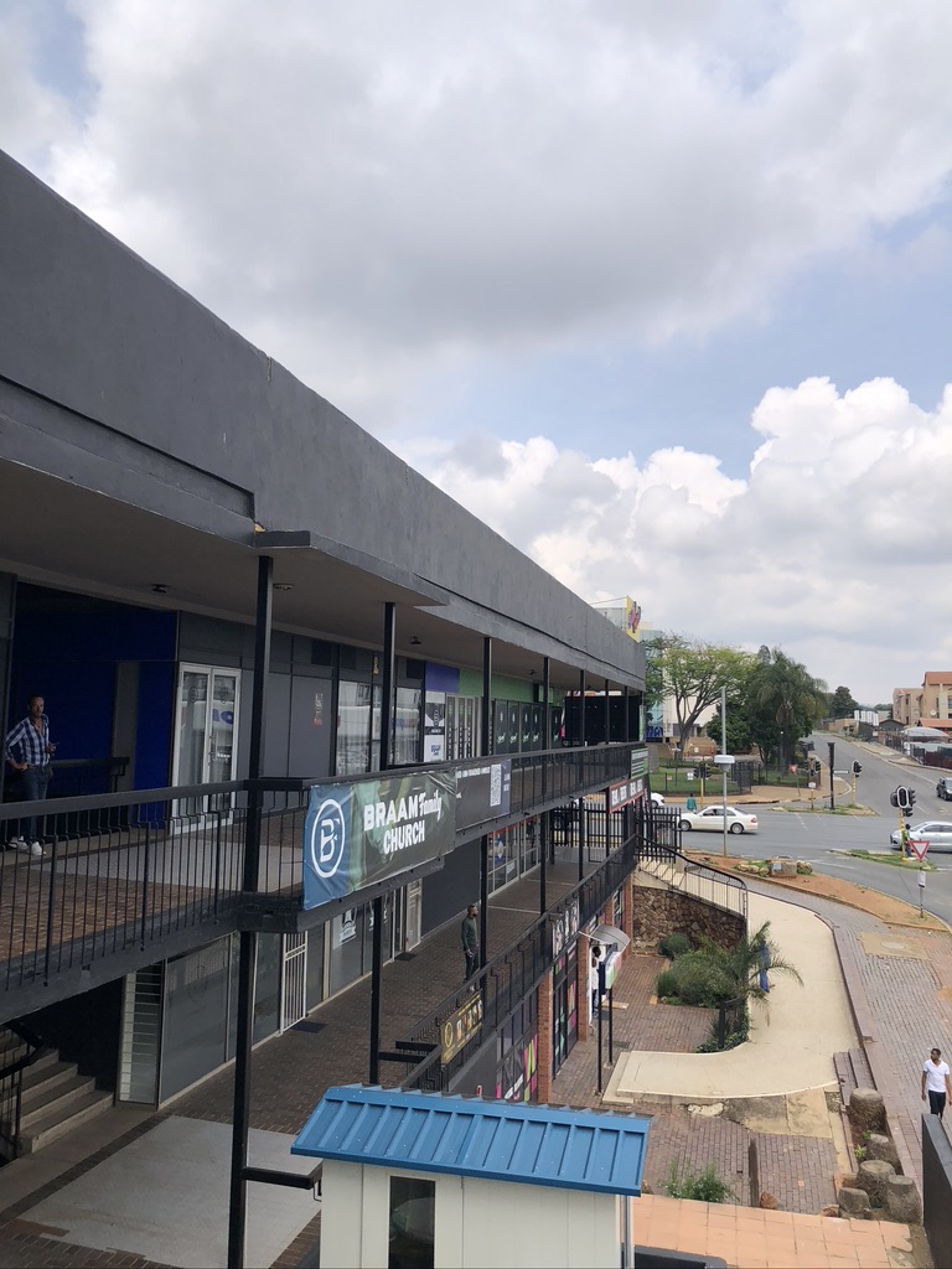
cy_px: 634
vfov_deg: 63.4
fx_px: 1027
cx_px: 476
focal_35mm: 28
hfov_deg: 49.7
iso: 20
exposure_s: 1/2183
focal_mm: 4
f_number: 1.8
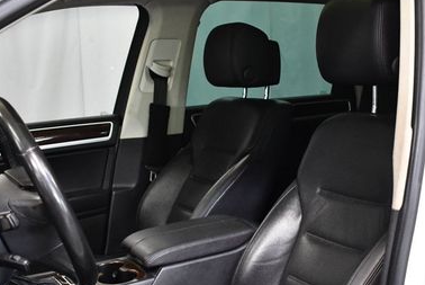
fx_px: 721
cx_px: 226
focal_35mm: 61
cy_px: 225
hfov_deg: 32.8
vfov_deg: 22.0
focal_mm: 18
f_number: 3.5
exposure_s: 1/125
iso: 2000
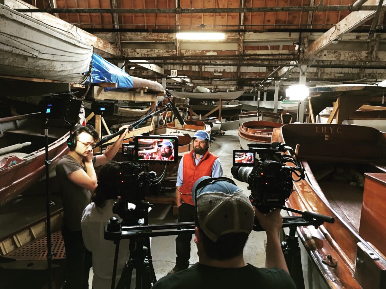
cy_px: 144
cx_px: 193
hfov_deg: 61.7
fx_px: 323
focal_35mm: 29
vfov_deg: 48.2
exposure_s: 1/10
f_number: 2.2
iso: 100
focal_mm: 4.15
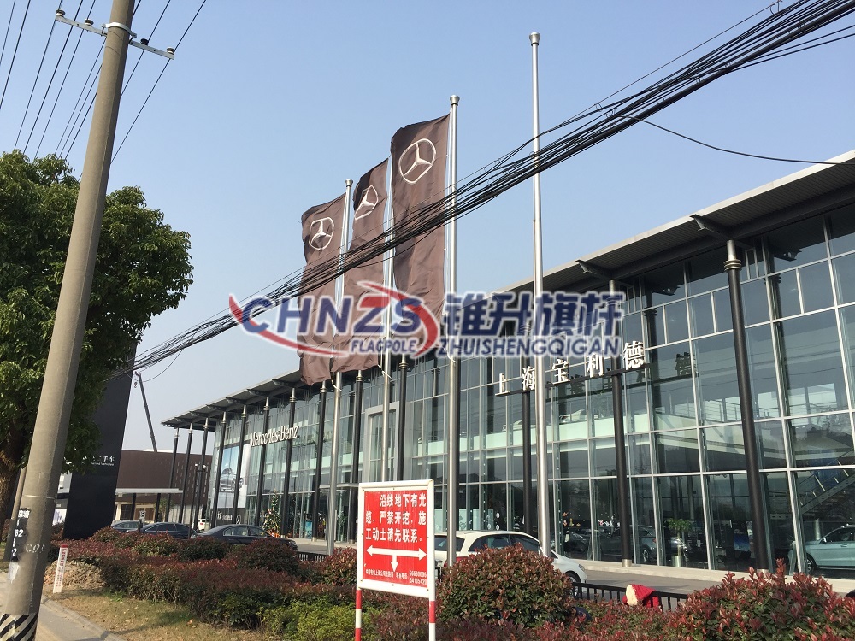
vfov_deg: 48.2
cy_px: 320
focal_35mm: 29
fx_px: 716
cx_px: 428
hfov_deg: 61.7
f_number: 2.2
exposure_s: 1/1276
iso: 32
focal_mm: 4.15
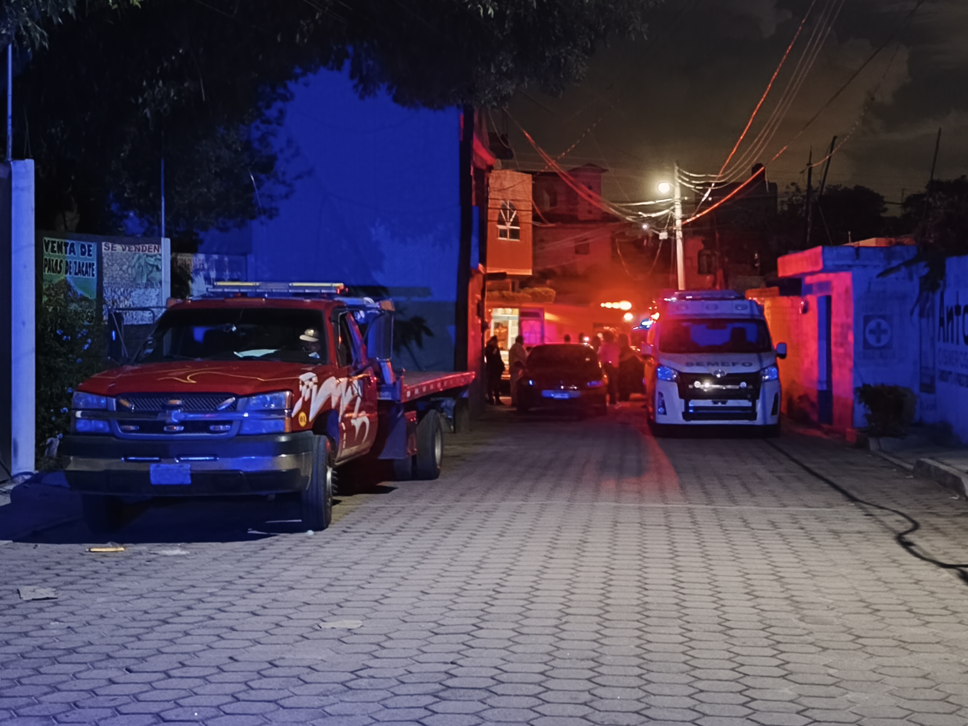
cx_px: 477
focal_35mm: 59
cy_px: 366
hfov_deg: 32.7
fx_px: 1650
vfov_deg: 24.8
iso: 6400
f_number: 1.65
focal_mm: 6.14
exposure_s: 1/12
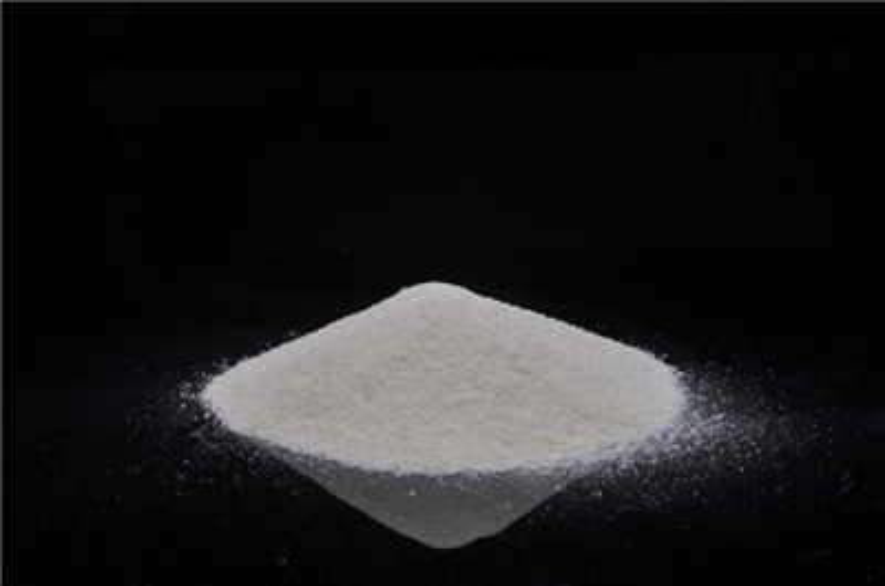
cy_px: 293
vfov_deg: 5.7
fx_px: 5888
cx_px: 442
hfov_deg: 8.6
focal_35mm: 240
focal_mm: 160
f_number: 11
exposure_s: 1/125
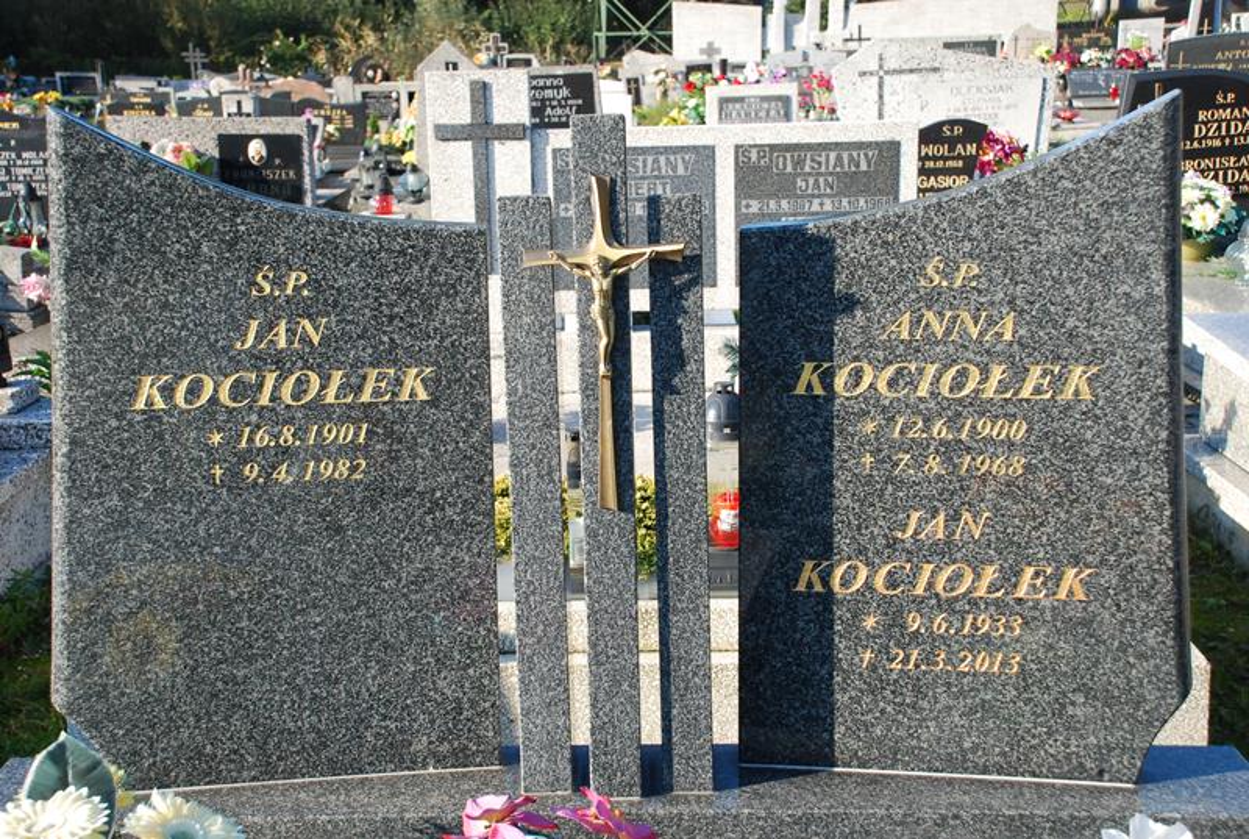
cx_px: 624
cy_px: 420
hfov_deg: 41.0
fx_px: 1669
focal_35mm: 48
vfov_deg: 28.2
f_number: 8
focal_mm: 32
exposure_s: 1/400
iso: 500
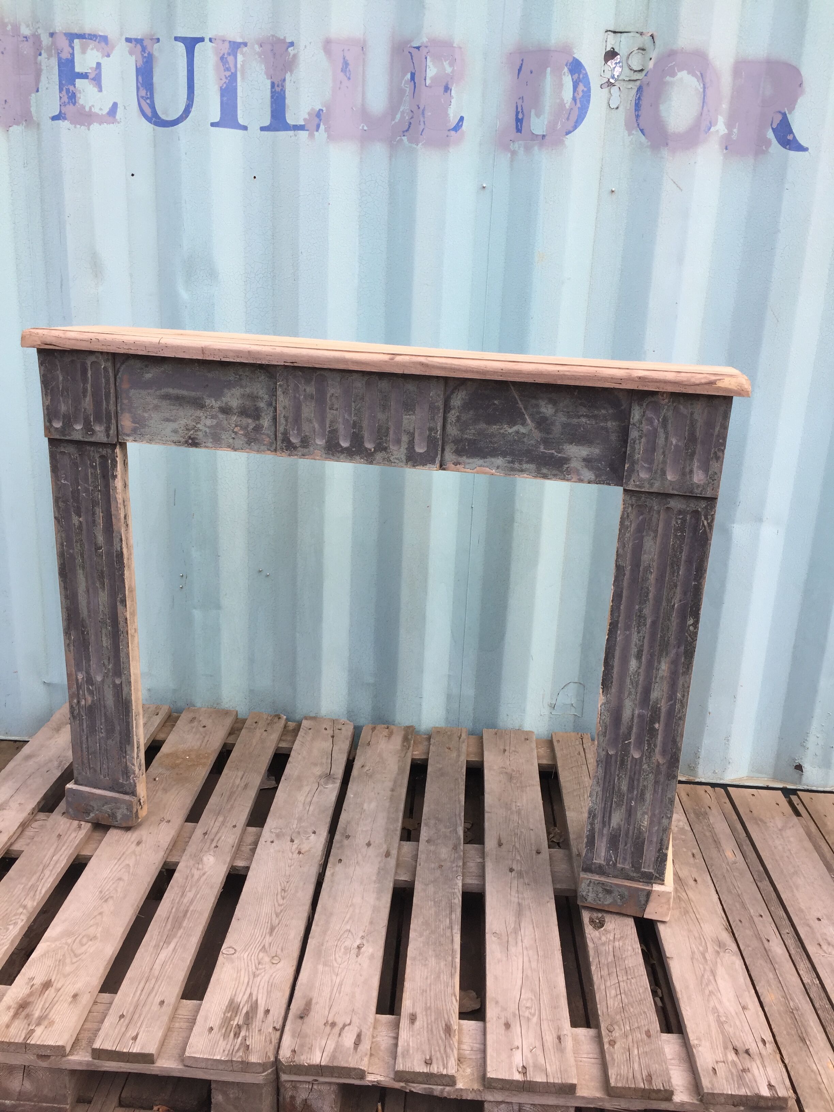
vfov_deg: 61.7
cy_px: 556
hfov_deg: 48.2
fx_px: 932
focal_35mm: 29
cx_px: 417
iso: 32
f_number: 2.2
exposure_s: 1/425
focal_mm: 4.15
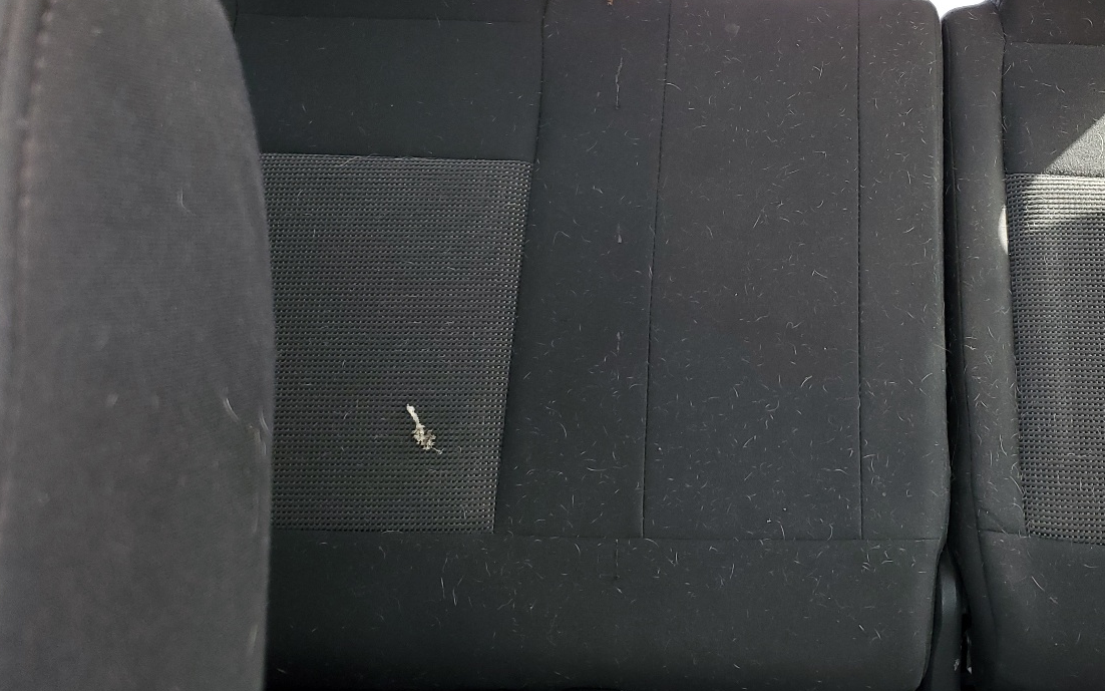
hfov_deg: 47.9
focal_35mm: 40
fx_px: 1205
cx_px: 789
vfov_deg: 31.7
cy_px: 222
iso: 74
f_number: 1.5
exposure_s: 1/120
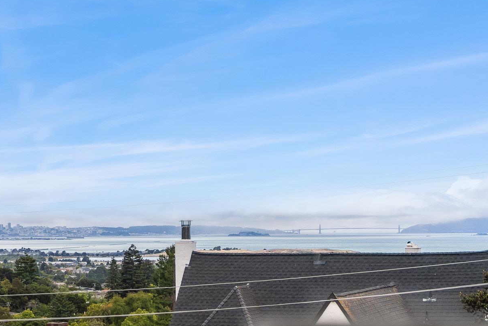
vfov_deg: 15.0
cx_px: 130
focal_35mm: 91
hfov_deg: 22.2
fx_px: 1233
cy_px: 232
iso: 200
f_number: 1.8
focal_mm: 55
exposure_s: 1/8000
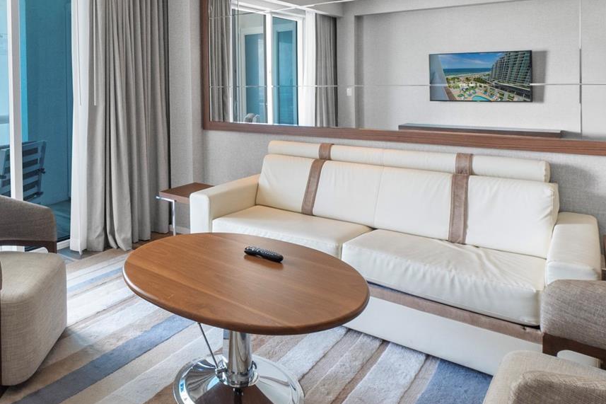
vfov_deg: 44.6
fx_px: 471
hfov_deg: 62.1
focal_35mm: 28
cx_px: 158
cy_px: 93
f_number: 10
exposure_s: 1/2.5
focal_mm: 10
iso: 800
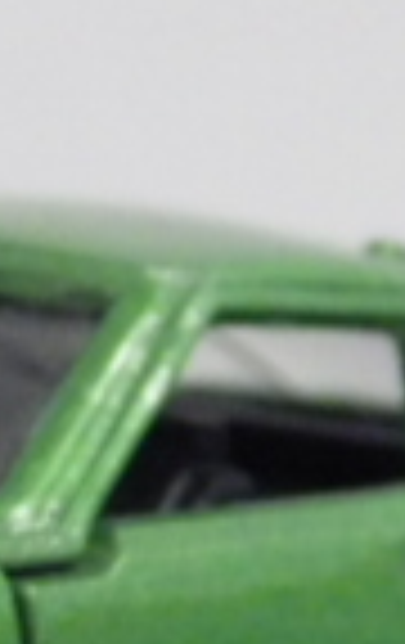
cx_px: -158
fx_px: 8558
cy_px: 694
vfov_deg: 4.3
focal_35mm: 487
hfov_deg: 2.7
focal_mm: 18.4
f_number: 4.6
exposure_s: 1/30
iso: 1000
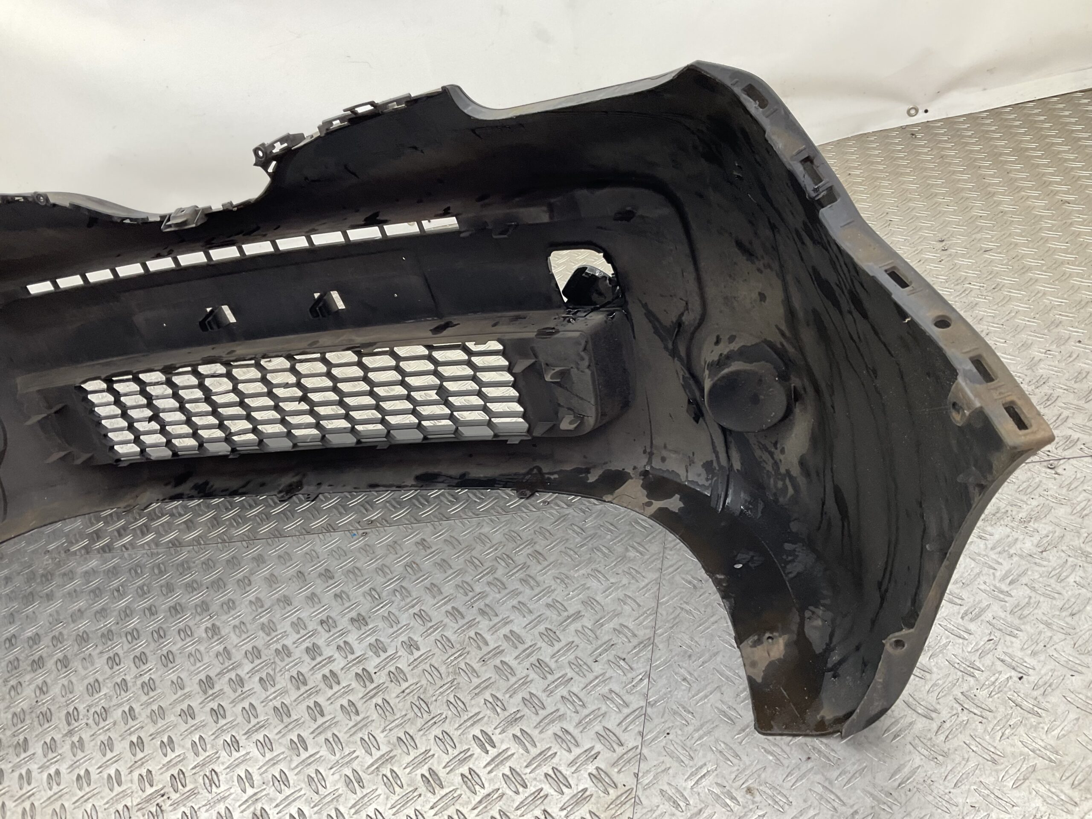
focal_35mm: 29
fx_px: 915
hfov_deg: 61.7
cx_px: 546
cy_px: 410
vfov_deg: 48.2
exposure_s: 1/120
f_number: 1.8
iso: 64
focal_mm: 3
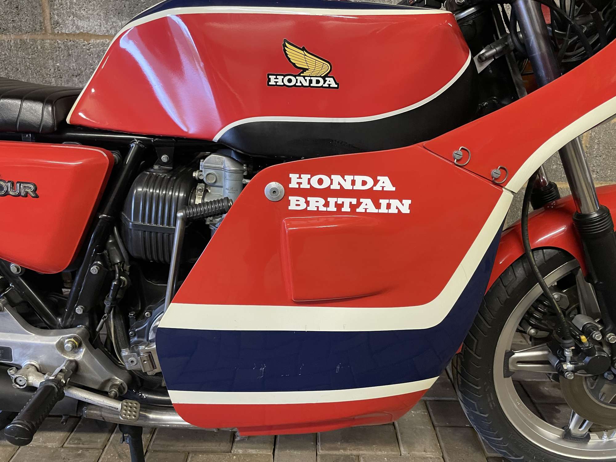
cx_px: 308
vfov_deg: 53.1
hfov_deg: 67.3
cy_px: 231
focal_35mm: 26
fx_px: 463
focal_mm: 4.2
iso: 400
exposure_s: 1/33
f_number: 1.6
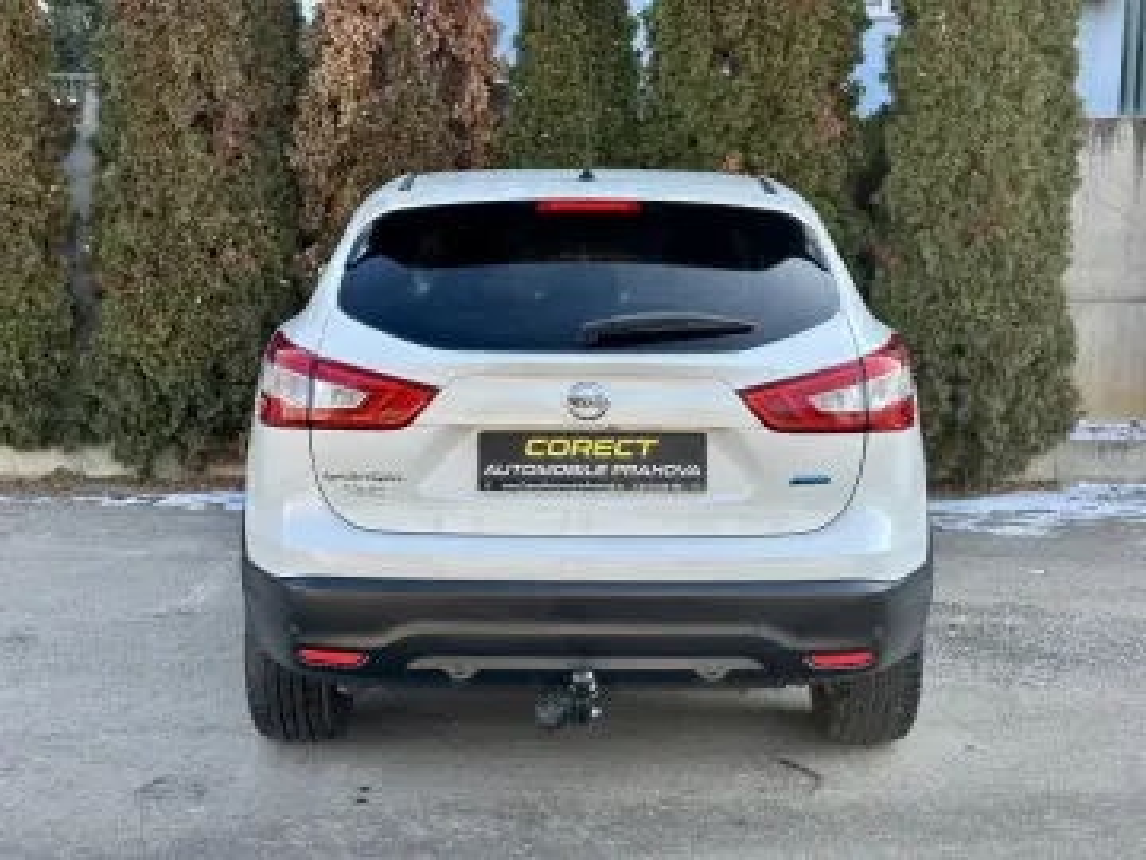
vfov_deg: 30.3
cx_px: 573
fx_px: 1589
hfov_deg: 39.7
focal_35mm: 48
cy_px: 430
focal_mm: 6.86
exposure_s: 1/668
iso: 64
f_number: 1.78
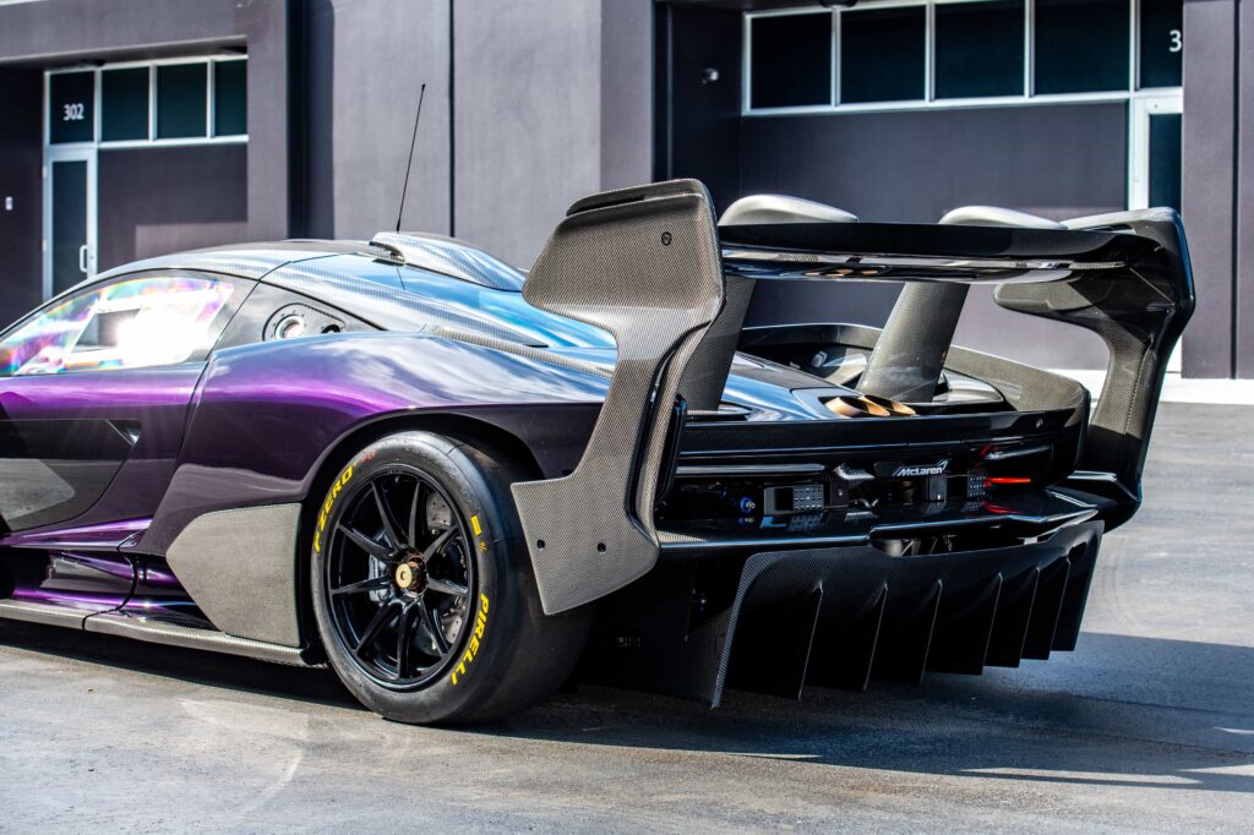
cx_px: 627
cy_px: 418
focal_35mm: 70
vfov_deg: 19.4
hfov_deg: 28.9
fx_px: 2437
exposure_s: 1/100
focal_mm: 70
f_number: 7.1
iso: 250
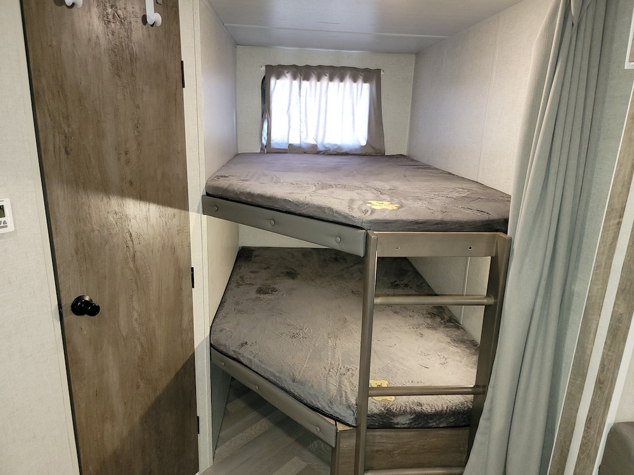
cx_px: 317
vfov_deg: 56.8
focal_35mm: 24
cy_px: 238
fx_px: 440
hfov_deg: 71.6
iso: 160
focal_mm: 6.7
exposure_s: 1/24
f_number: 1.8
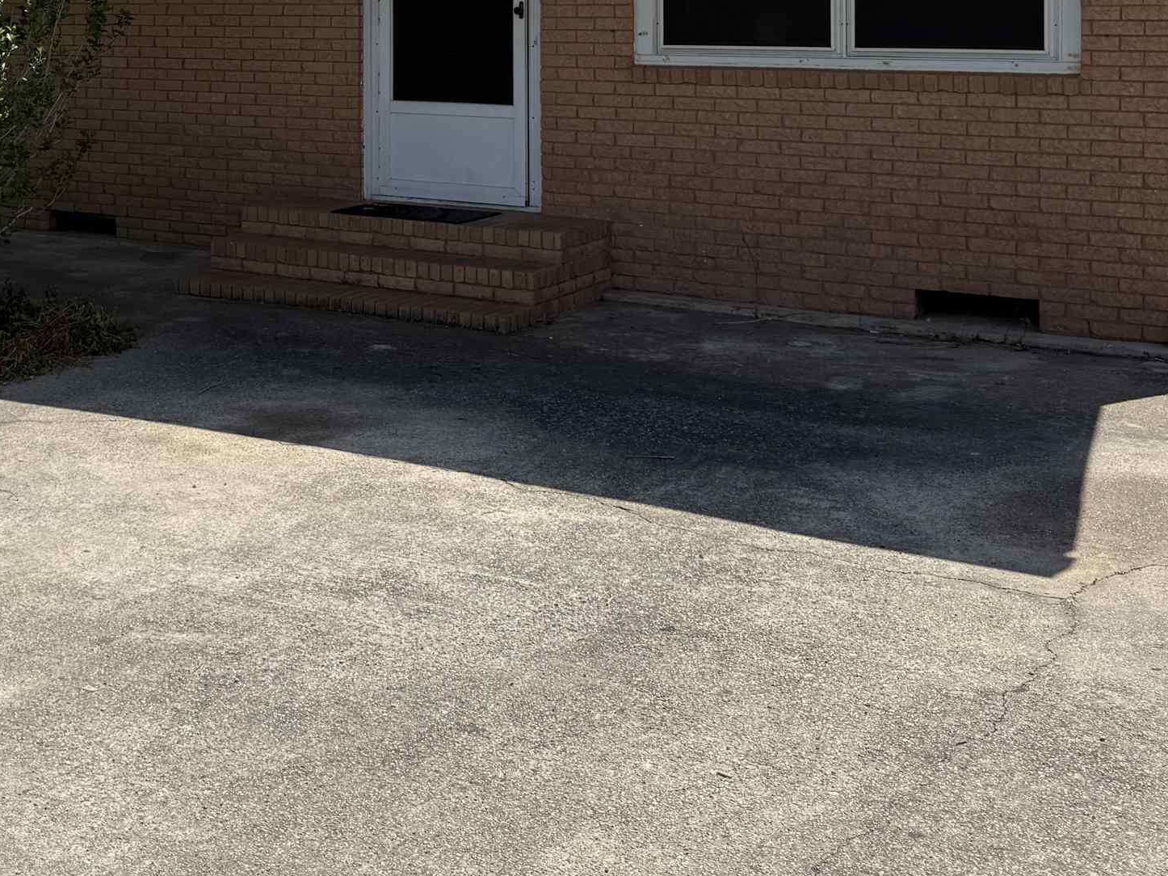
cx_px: 250
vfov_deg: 27.0
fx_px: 1721
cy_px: 0
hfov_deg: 36.3
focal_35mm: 51
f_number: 1.78
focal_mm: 6.76
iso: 80
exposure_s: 1/6173
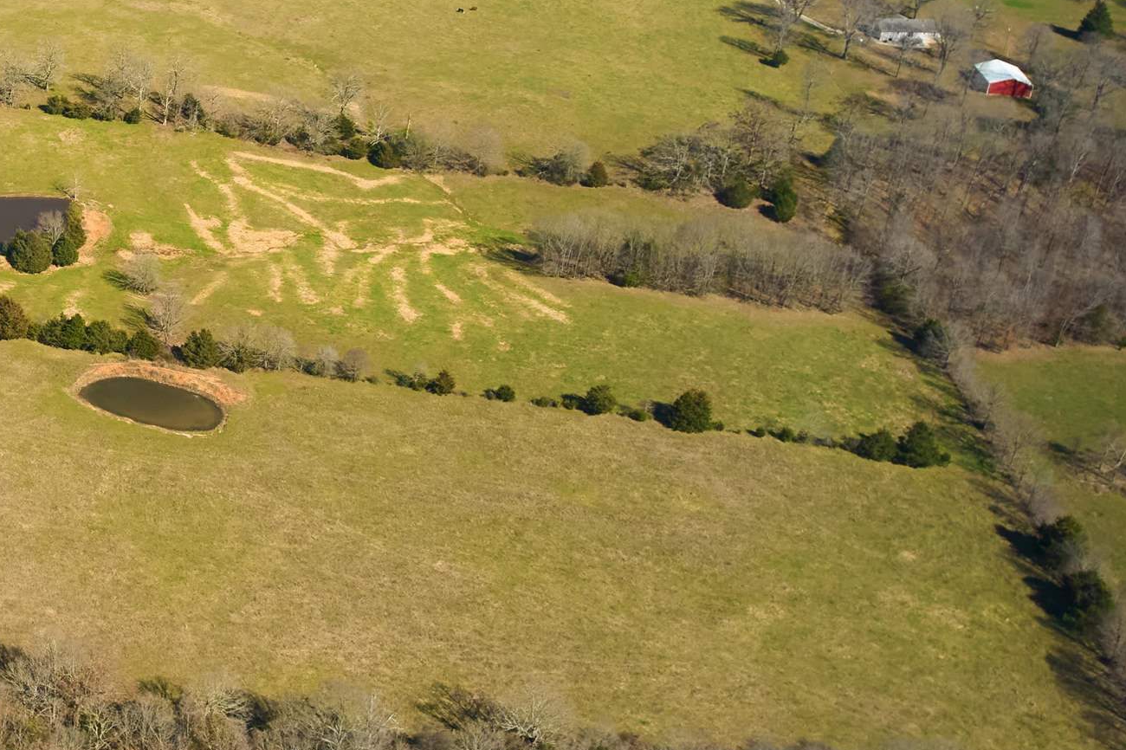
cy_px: 229
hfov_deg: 34.3
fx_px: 1626
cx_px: -36
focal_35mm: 52
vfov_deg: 25.8
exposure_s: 1/60
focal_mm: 8.38
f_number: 2.8
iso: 200
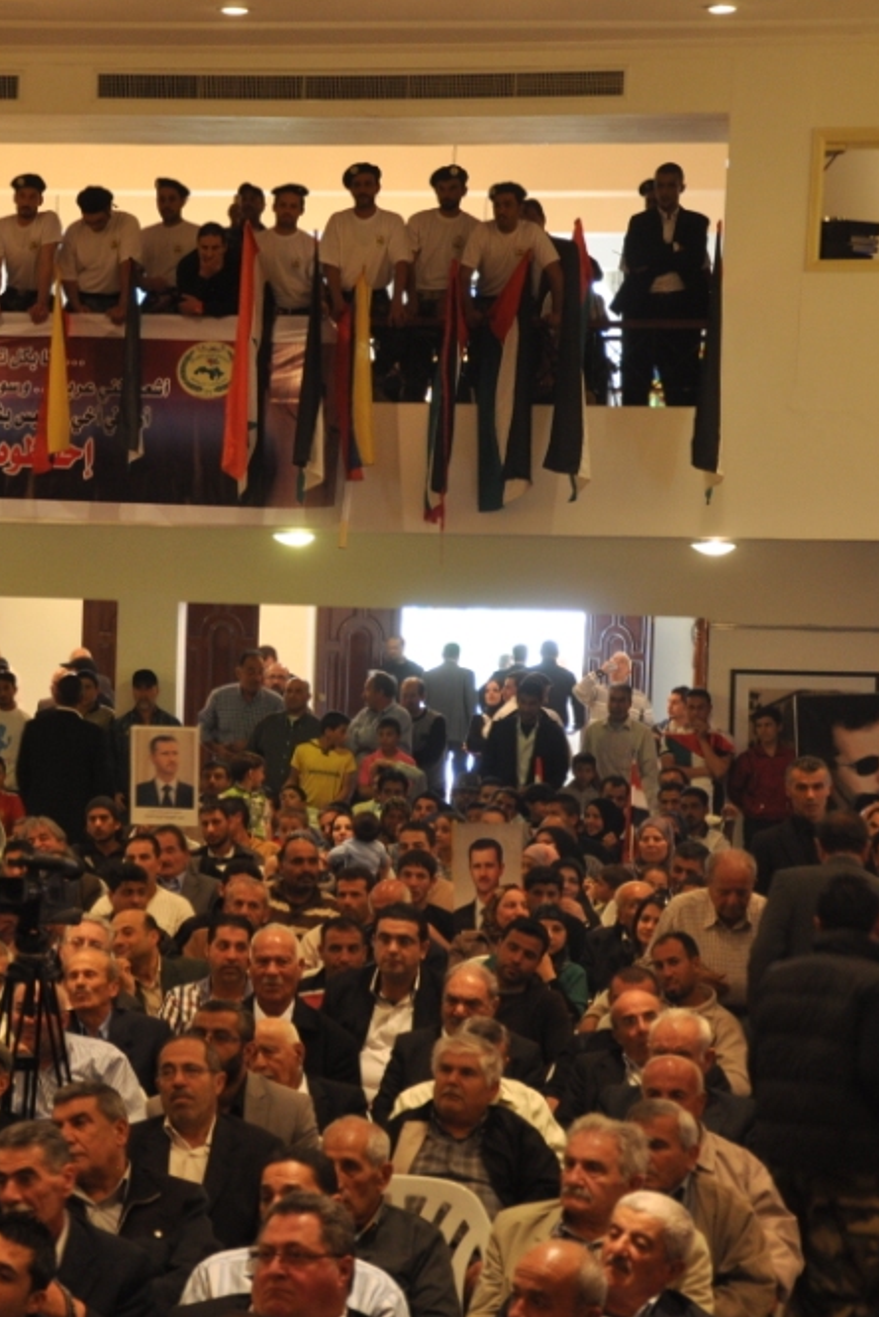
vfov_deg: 19.7
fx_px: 3796
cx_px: -2
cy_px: 671
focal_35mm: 104
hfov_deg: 13.0
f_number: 4.8
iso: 640
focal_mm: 45
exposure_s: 1/13
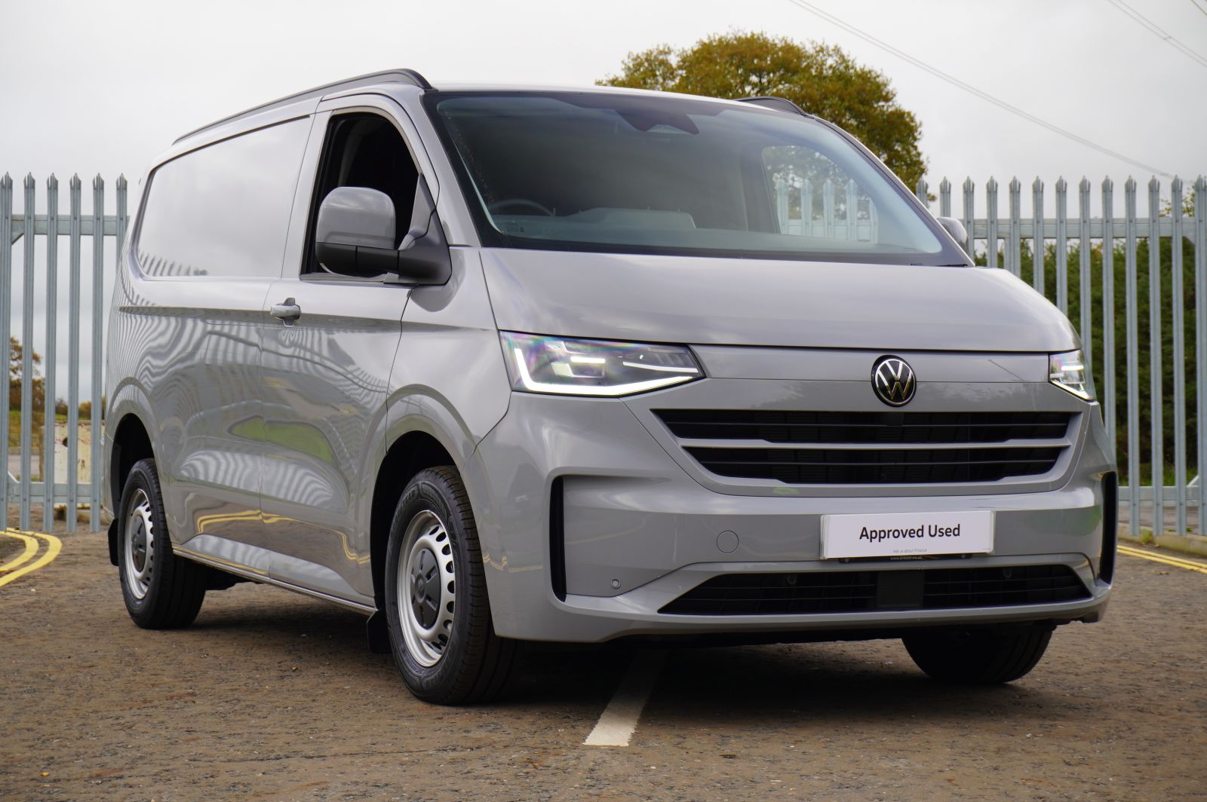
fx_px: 2311
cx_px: 604
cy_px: 401
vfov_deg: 19.7
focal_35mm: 69
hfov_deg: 29.3
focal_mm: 46
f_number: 5.6
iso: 125
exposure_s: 1/90
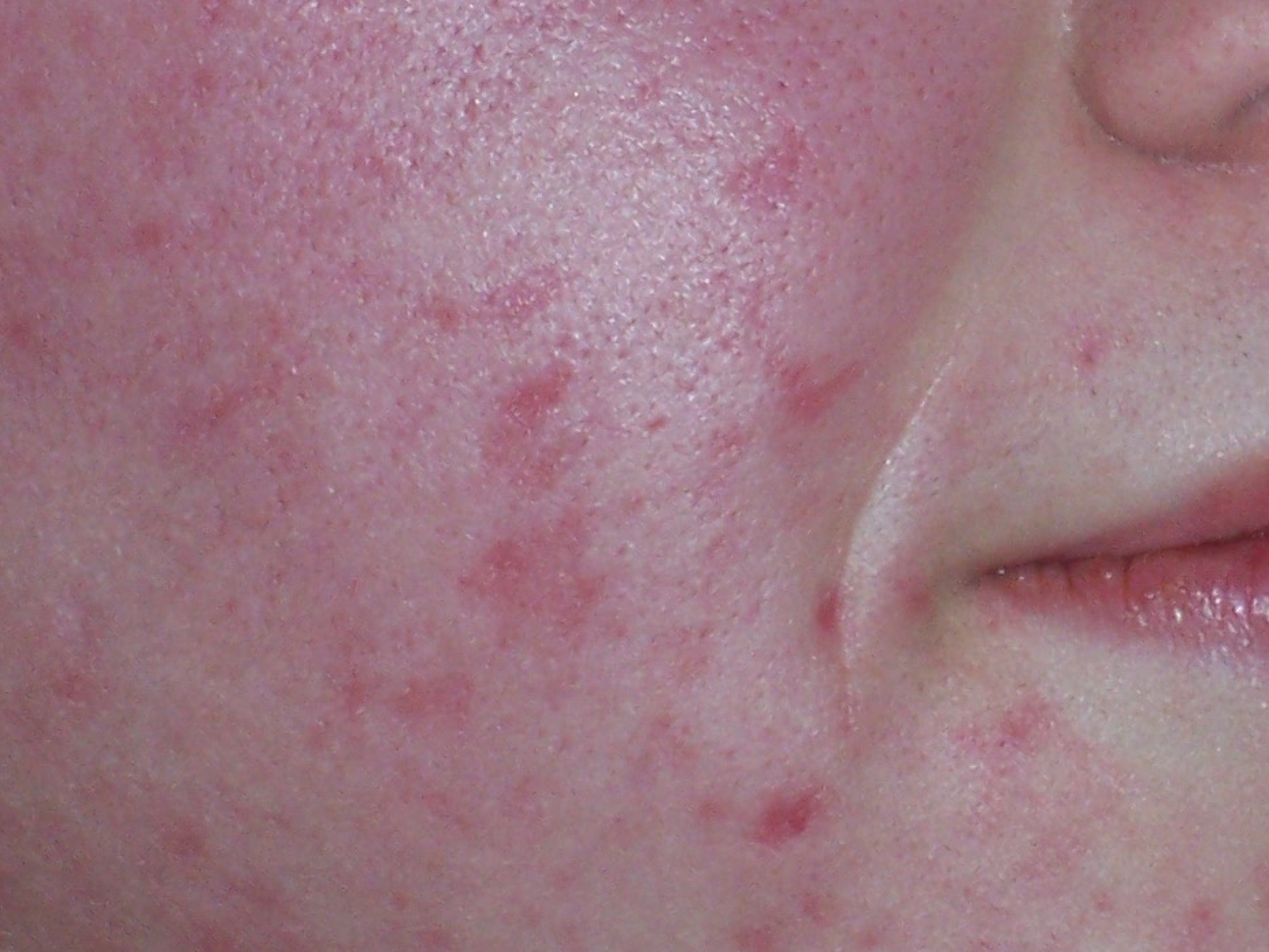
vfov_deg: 4.9
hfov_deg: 6.6
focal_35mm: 300
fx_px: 11002
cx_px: 1158
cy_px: -77
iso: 125
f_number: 4.8
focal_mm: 18.6
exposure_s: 1/125
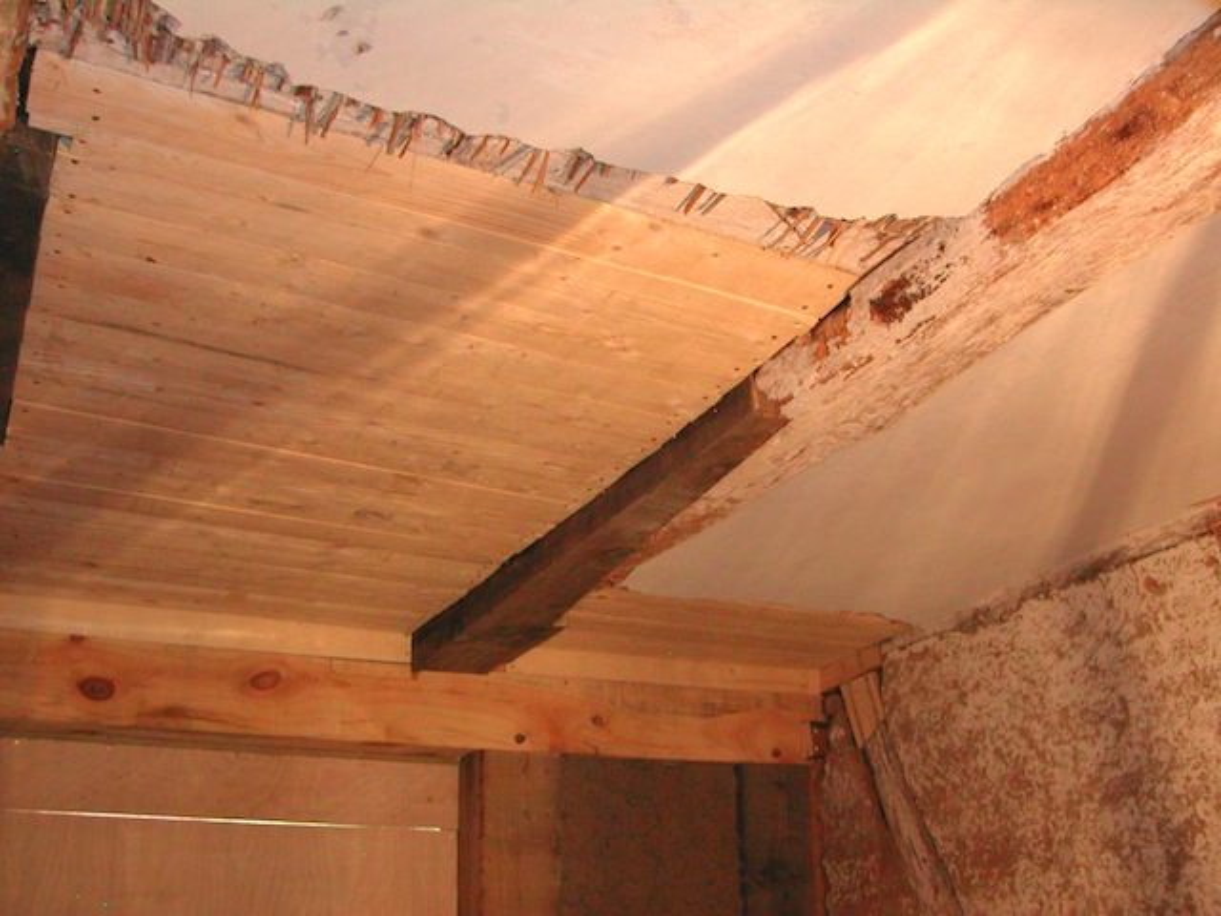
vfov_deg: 37.7
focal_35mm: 38
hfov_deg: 49.0
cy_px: 458
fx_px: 1340
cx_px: 610
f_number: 2.8
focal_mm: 8
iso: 400
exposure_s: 1/8
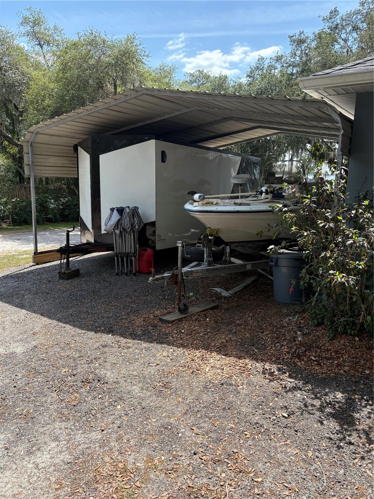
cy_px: 250
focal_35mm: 26
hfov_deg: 53.1
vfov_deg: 67.3
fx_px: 375
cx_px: 187
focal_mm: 5.96
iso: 64
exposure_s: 1/1484
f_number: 1.6
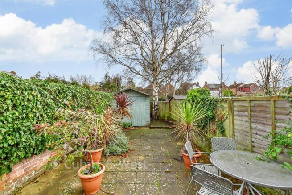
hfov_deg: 100.4
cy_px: 98
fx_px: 122
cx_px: 146
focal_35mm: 15
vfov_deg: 77.4
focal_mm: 10
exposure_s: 1/80
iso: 400
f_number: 8
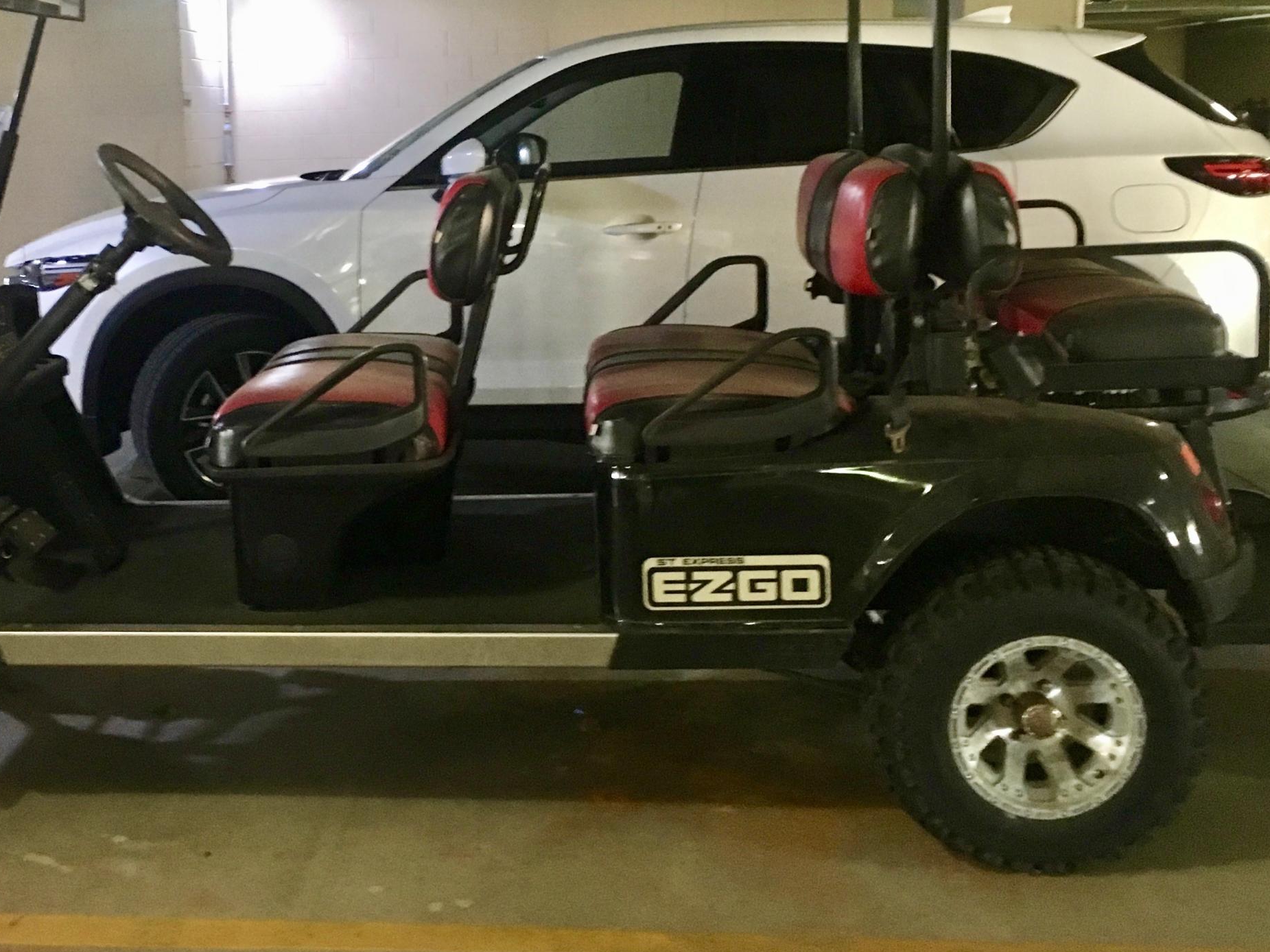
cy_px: 355
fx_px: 1724
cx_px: 438
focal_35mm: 47
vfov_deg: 30.7
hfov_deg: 40.0
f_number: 2.2
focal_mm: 4.15
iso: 400
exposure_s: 1/15
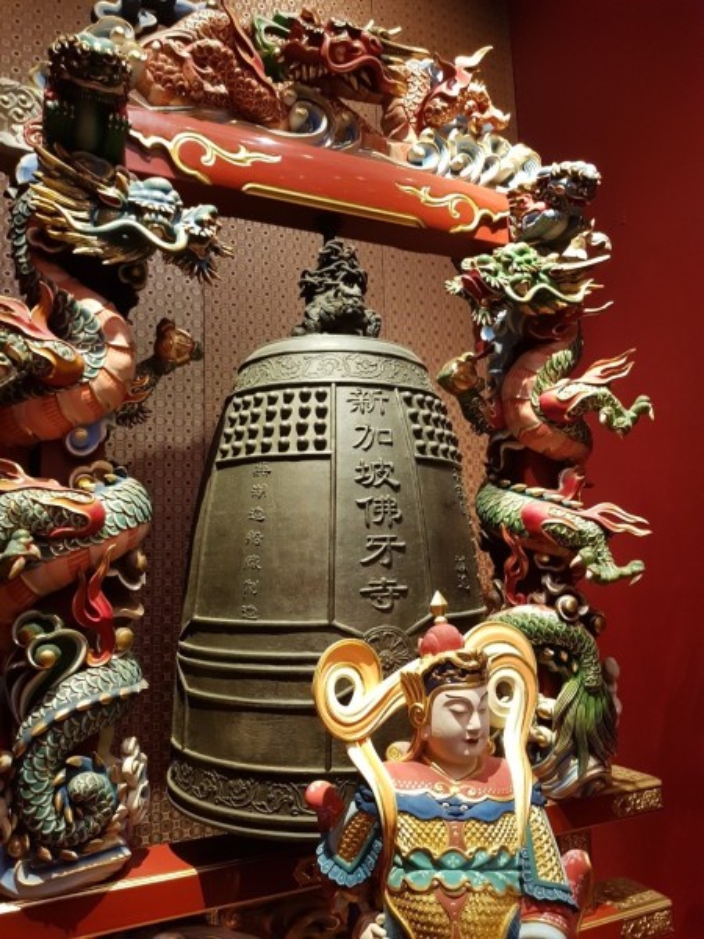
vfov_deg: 67.3
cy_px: 470
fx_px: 705
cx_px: 352
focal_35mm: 26
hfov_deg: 53.1
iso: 200
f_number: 1.7
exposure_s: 1/18
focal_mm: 4.2
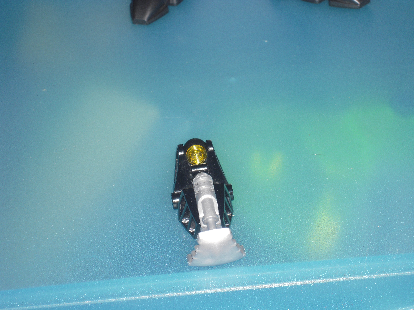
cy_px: 155
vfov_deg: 13.2
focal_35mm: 112
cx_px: 207
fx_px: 1339
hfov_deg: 17.6
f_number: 5.8
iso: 125
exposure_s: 1/80
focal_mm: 20
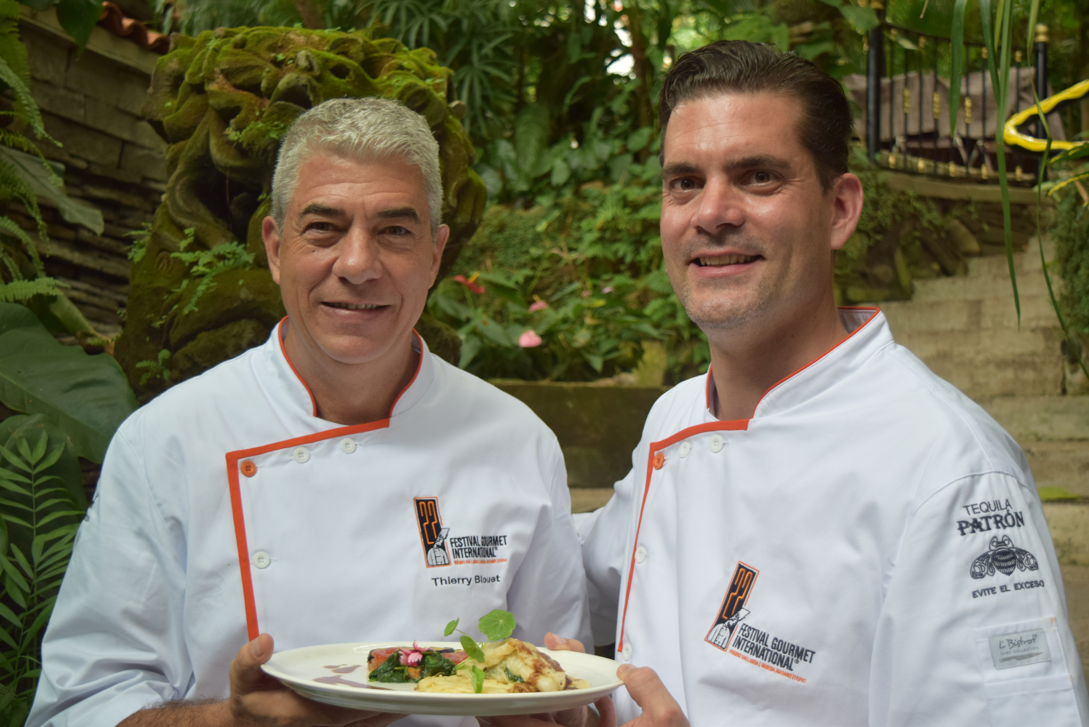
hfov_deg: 42.3
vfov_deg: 29.0
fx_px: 1407
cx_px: 544
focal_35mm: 46
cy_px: 364
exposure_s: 1/80
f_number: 4.5
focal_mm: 31
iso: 400
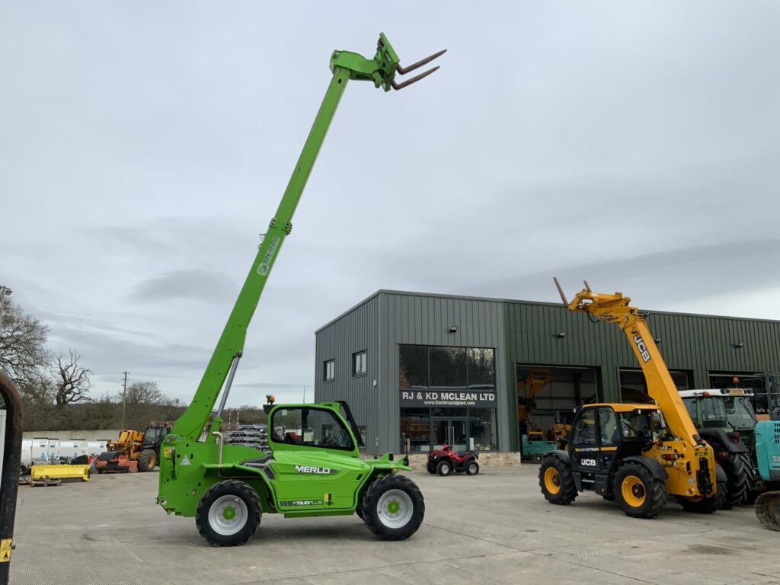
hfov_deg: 61.7
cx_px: 390
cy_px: 292
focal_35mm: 29
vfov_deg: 48.2
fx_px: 653
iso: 16
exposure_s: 1/962
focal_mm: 3
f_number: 1.8
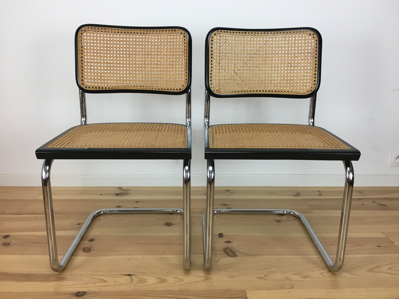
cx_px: 200
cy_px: 150
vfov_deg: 48.2
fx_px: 334
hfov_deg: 61.7
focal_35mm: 29
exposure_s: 1/33
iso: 40
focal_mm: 4.15
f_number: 2.2
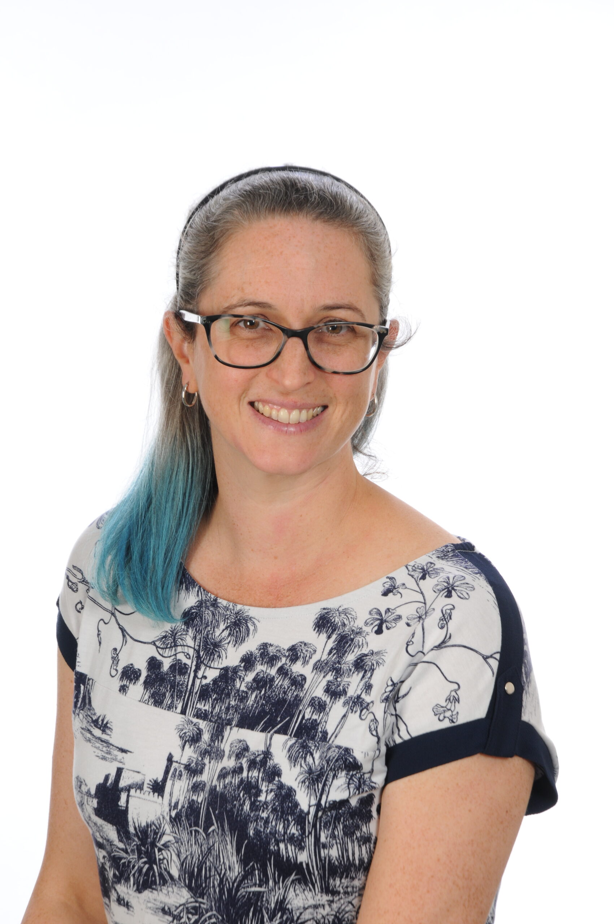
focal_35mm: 138
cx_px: 307
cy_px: 462
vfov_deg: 14.9
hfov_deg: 9.9
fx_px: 3540
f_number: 11
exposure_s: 1/160
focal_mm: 92
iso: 200
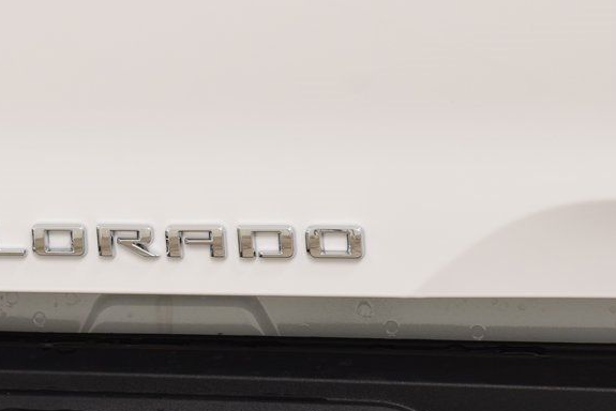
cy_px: 209
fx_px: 3201
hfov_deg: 11.0
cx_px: 114
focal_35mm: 187
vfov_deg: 7.4
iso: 1000
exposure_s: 1/30
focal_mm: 70
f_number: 7.1
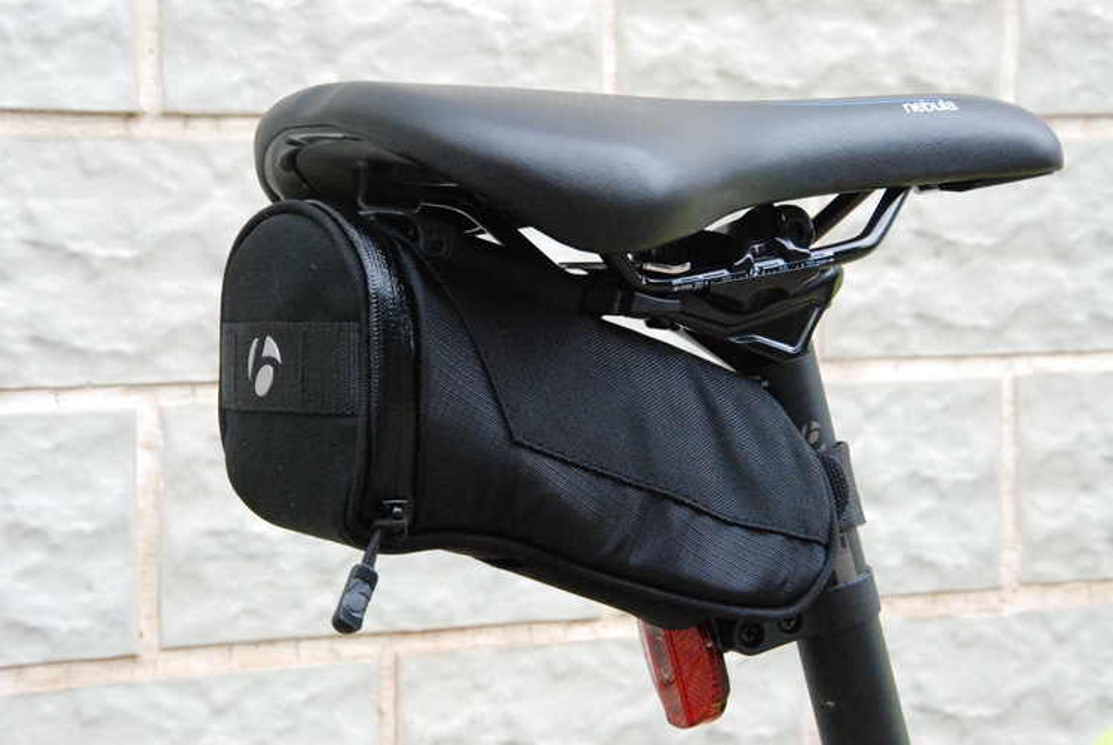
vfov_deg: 13.9
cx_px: 556
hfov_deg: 20.6
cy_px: 372
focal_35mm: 99
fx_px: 3064
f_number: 13
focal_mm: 66
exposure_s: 1/160
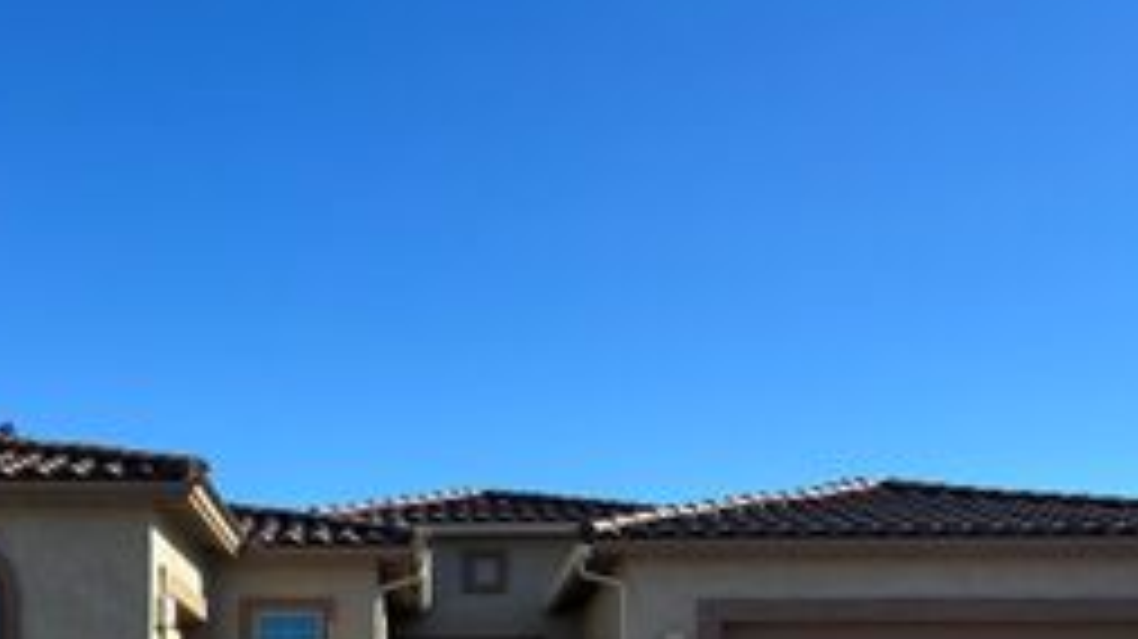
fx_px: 1689
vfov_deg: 20.0
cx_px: 342
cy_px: 790
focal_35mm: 56
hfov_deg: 36.7
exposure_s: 1/2451
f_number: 1.6
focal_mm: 5.96
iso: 50
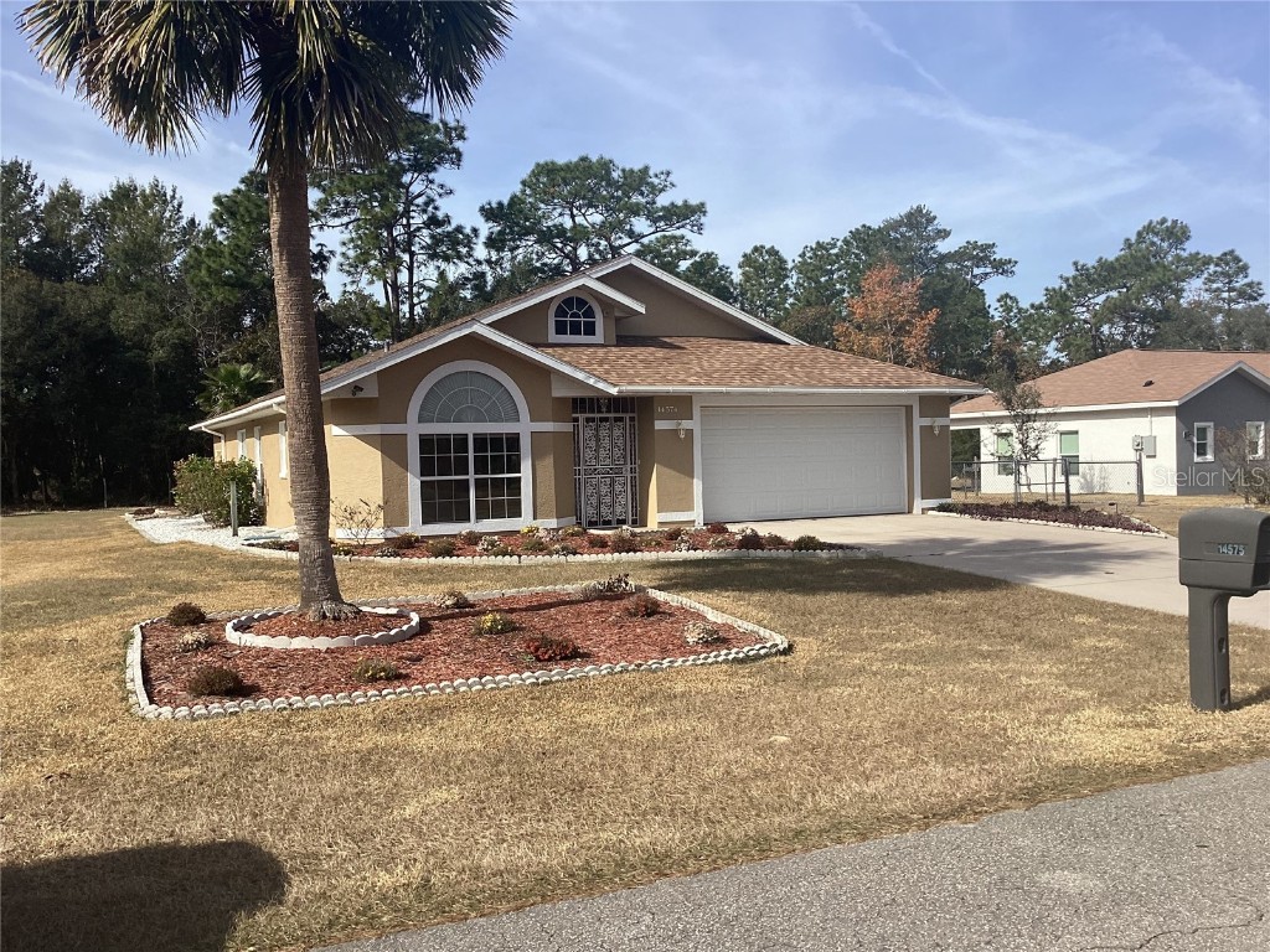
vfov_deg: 45.4
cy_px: 476
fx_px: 1137
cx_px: 635
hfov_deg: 58.4
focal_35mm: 31
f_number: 2.4
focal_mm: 3.3
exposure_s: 1/1404
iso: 25
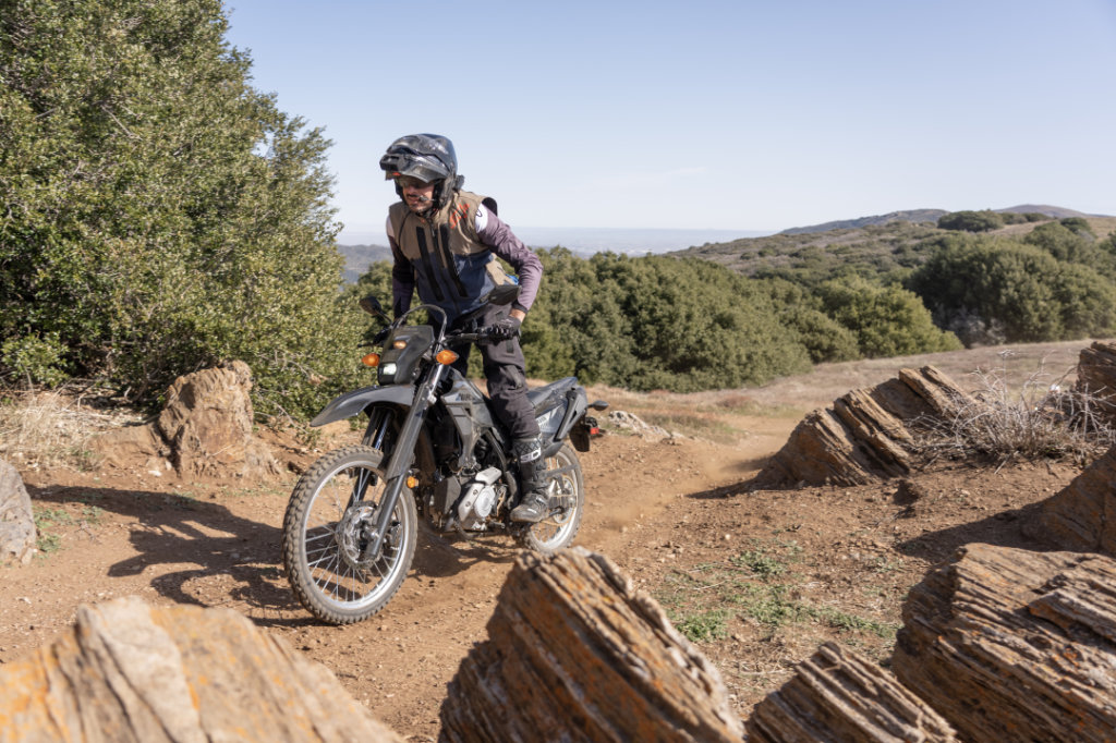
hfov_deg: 58.7
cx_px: 558
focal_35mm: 32
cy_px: 372
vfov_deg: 41.1
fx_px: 992
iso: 100
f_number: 4
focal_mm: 32
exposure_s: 1/640
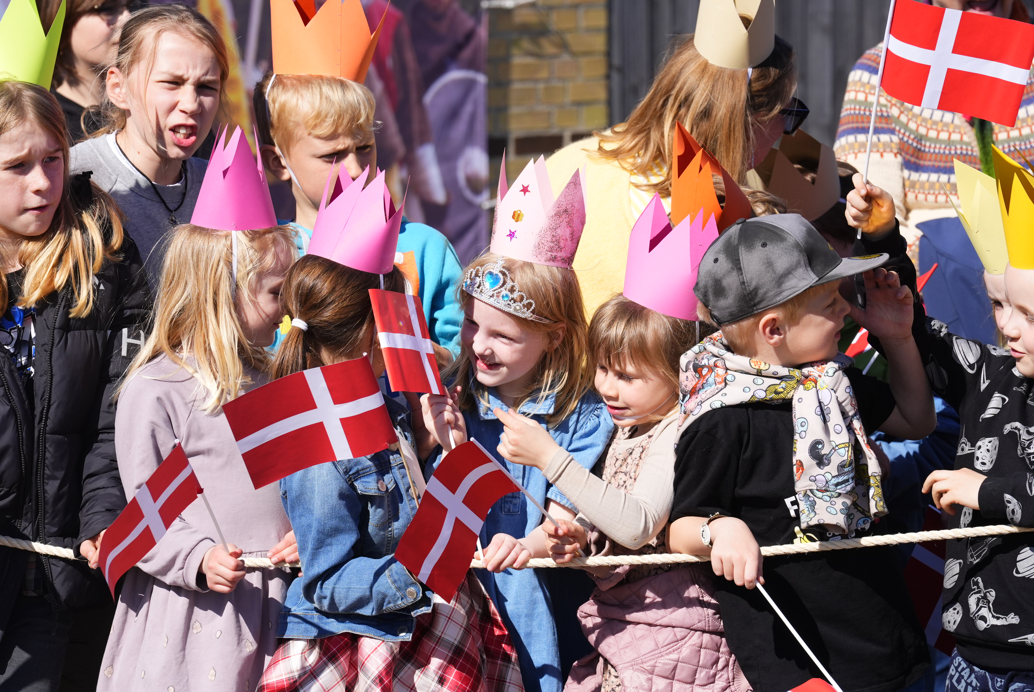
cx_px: 517
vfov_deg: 6.9
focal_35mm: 200
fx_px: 5749
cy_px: 346
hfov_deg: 10.3
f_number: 8
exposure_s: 1/2000
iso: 800
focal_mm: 200
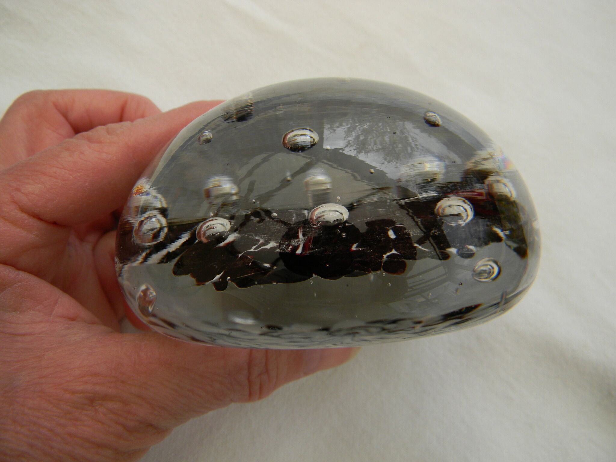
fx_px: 498
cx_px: 308
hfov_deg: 63.4
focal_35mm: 28
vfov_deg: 49.7
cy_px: 231
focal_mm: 5
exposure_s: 1/572
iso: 80
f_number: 3.5
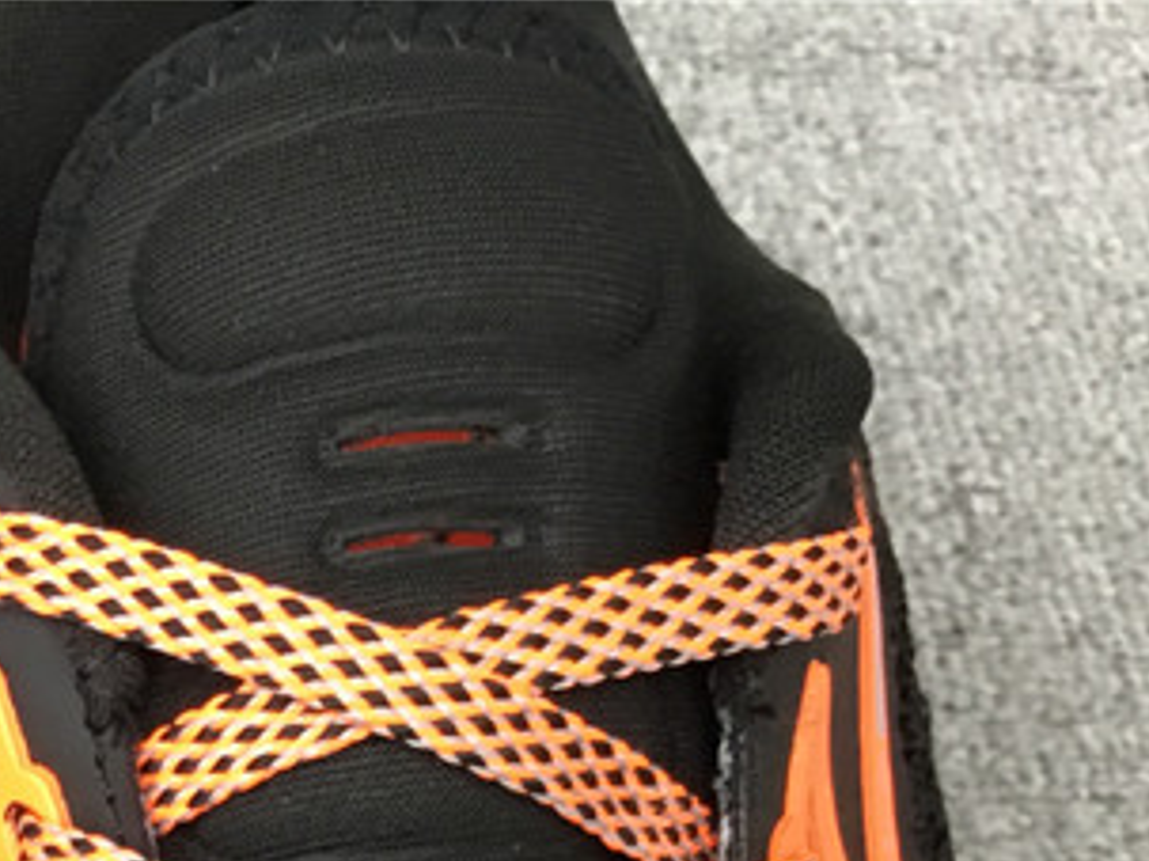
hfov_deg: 19.8
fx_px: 3053
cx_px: -296
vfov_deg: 14.9
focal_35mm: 92
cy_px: 1276
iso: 64
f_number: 2.4
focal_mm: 3.3
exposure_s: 1/33
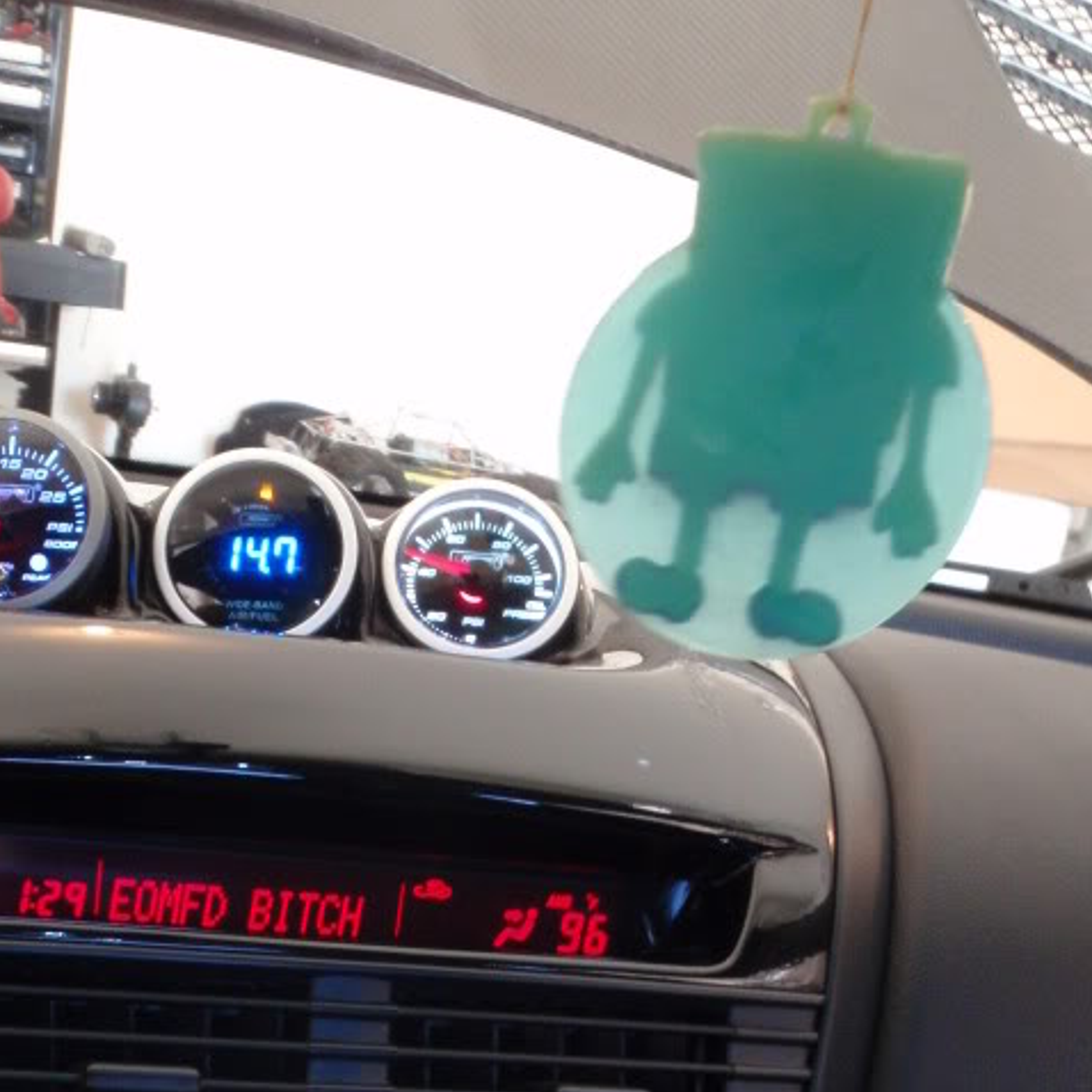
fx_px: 1892
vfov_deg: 29.4
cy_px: 1165
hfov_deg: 31.8
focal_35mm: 53
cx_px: 306
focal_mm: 5
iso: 200
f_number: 3.5
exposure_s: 1/13
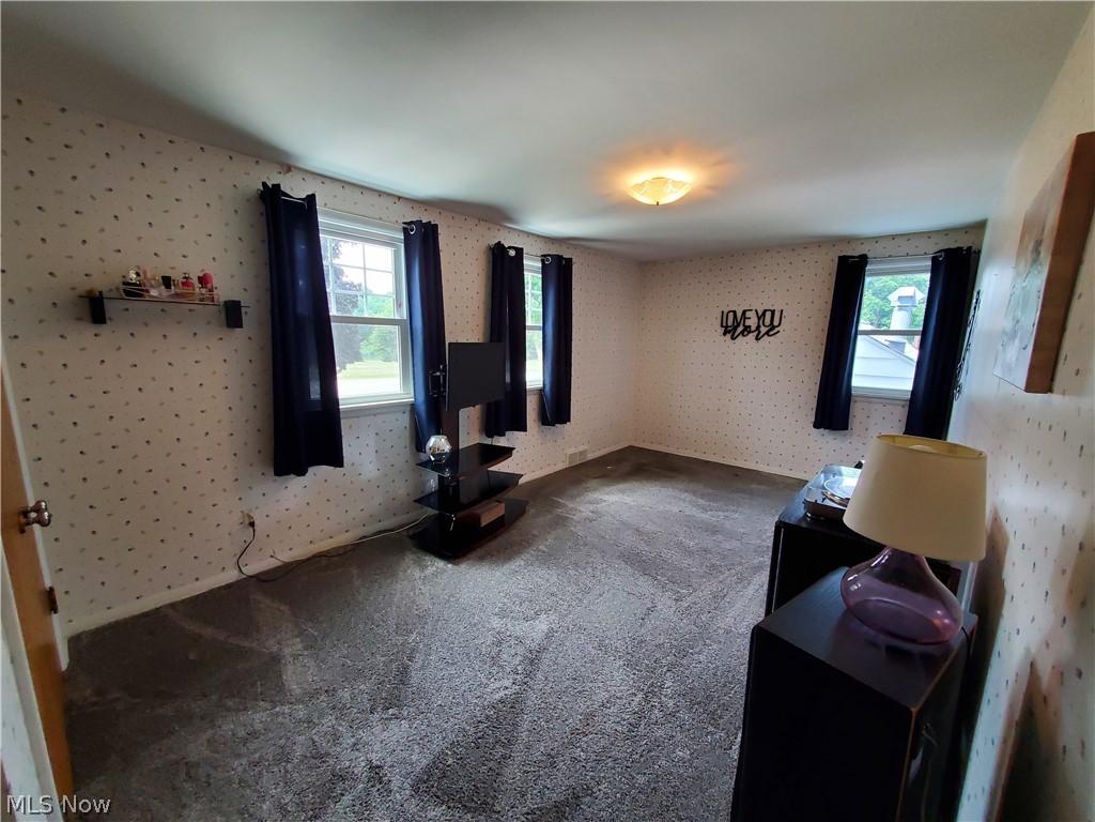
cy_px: 411
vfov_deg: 89.9
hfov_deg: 106.2
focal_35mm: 13
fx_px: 411
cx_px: 548
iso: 250
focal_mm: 1.8
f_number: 2.2
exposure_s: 1/60
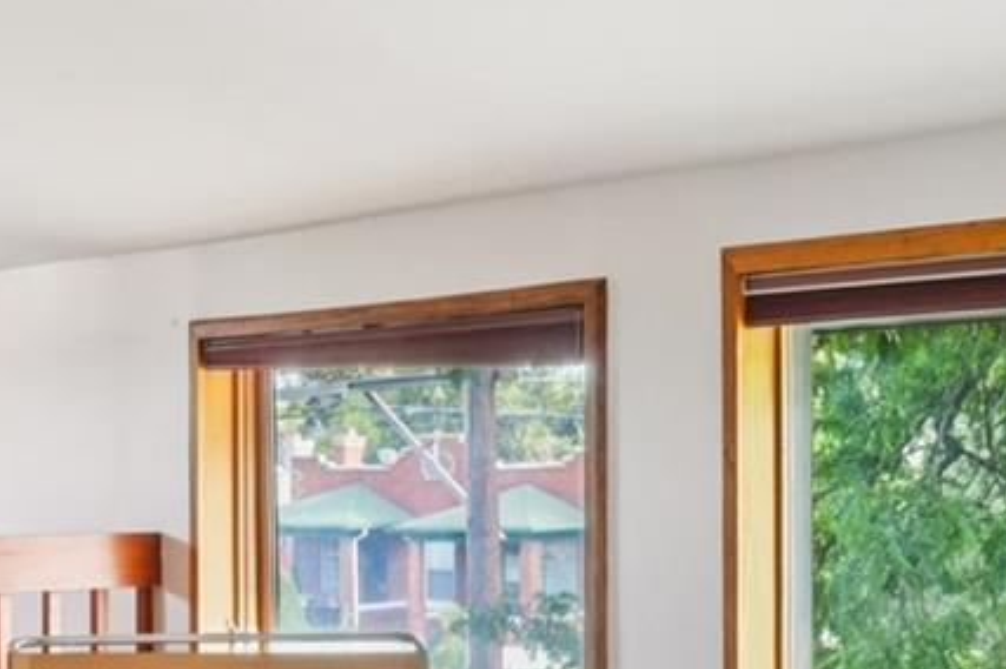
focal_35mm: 62
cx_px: 283
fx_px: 1728
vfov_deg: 21.7
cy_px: 492
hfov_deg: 32.0
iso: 800
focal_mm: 11
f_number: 8
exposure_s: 1/15
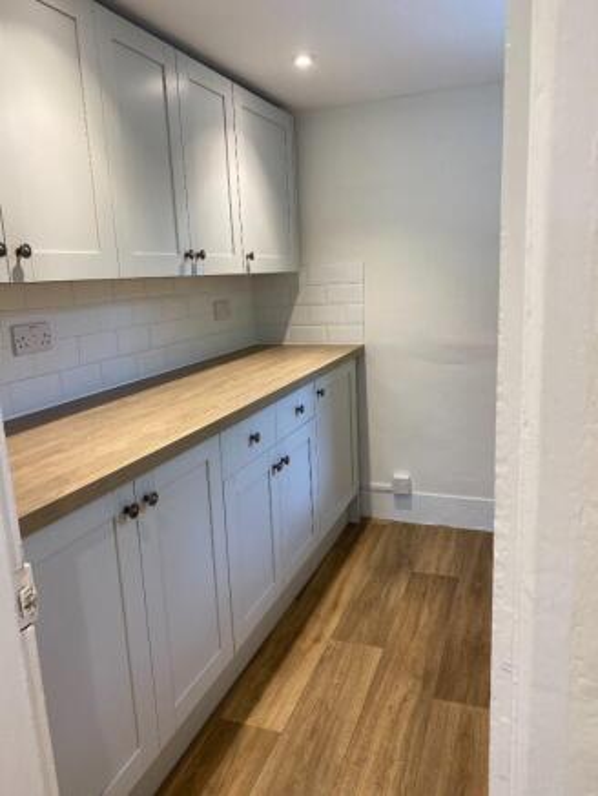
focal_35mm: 26
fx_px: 599
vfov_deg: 67.3
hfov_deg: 53.1
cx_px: 299
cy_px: 398
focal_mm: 4.25
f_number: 1.8
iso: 100
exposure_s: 1/100
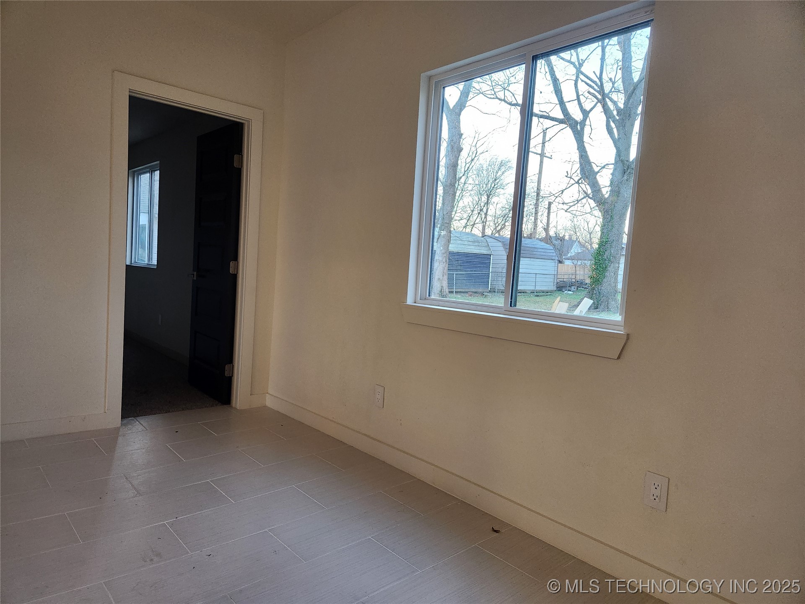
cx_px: 402
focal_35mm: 23
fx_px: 535
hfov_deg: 73.9
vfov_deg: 58.9
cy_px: 302
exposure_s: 1/120
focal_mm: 5.4
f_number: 1.8
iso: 320
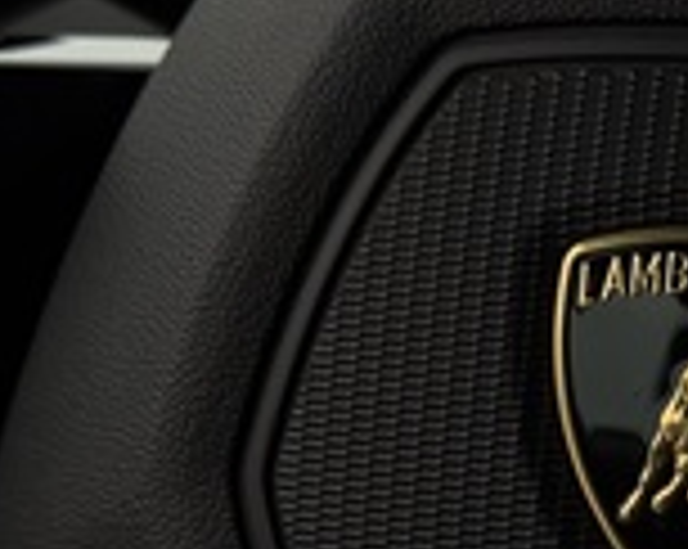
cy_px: 376
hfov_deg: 14.7
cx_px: 715
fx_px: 2623
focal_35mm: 129
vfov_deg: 11.9
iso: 100
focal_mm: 6.76
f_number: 1.78
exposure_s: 1/519
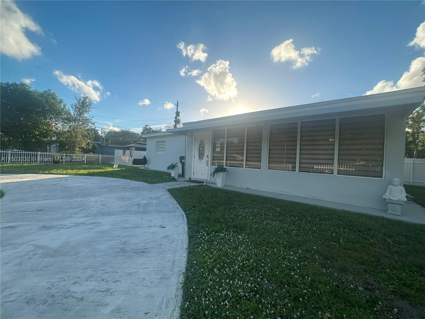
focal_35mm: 14
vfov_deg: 85.7
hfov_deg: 102.1
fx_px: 172
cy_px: 160
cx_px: 212
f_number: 2.2
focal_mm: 2.22
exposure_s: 1/1715
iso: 50
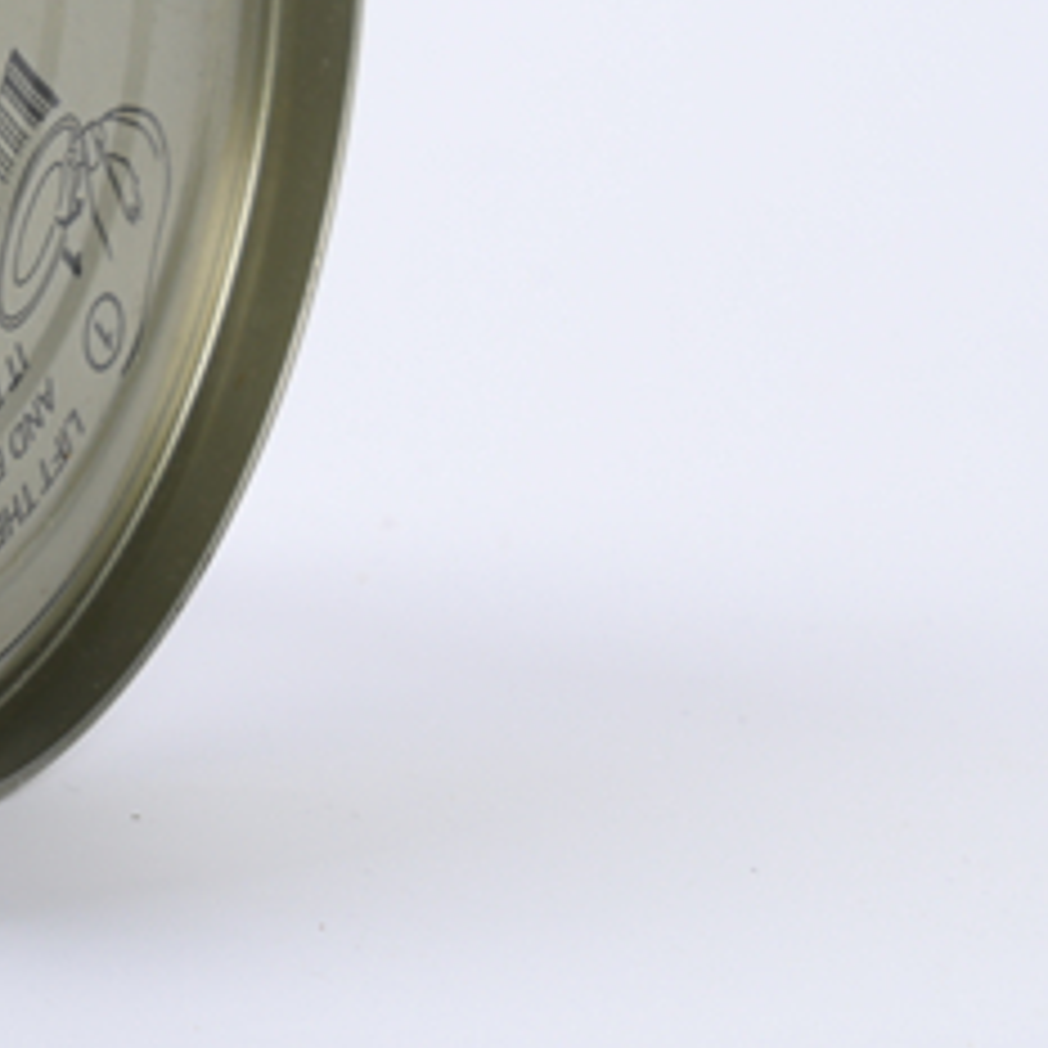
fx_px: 14968
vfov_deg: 4.0
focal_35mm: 437
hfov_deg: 4.0
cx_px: -1079
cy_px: 128
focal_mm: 120
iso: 100
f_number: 11
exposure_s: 1/125
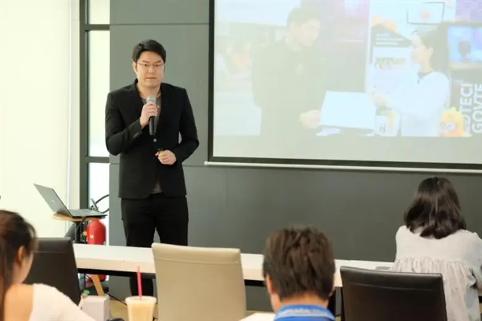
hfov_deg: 24.5
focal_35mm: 83
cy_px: 160
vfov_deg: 16.5
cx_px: 241
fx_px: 1111
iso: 3200
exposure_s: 1/80
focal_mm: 55
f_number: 3.5
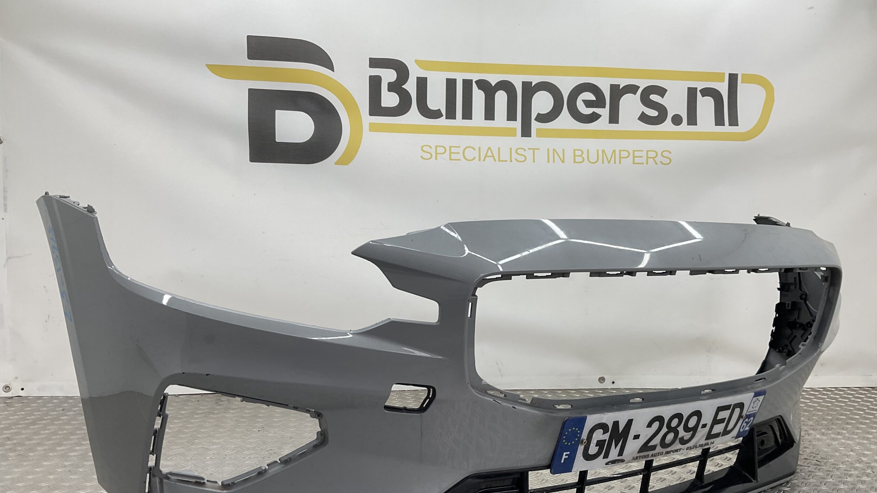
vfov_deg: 36.5
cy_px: 309
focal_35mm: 32
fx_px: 744
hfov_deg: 61.0
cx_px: 437
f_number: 1.8
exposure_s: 1/100
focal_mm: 3
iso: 16
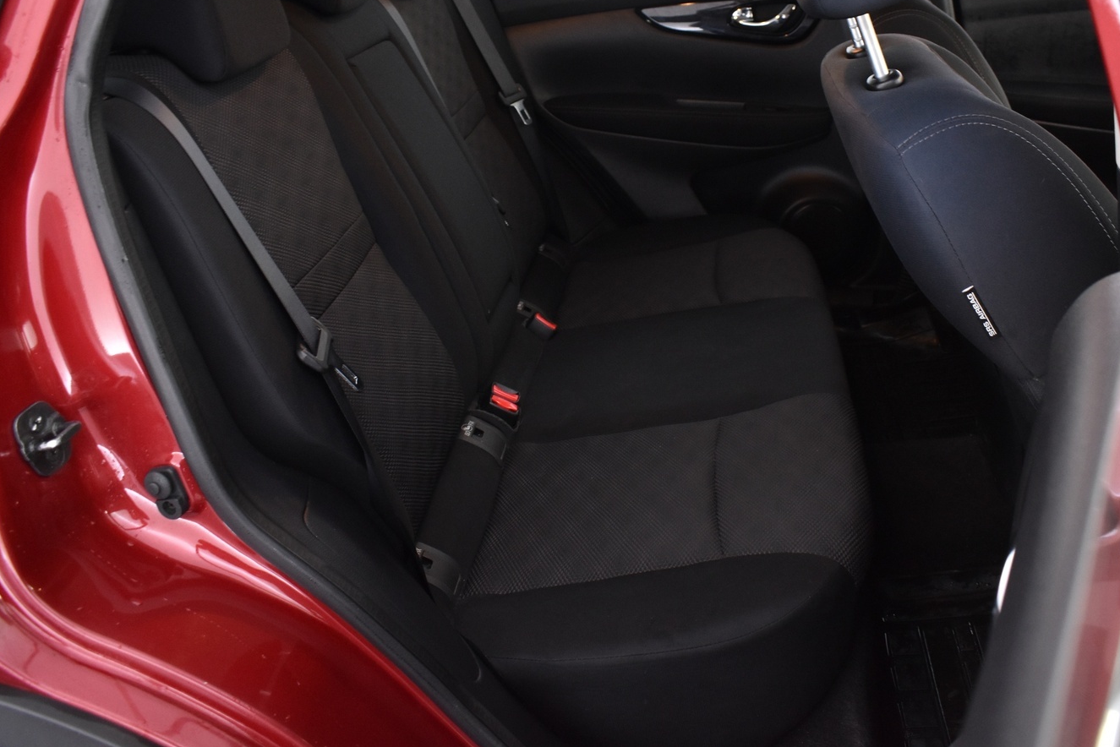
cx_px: 624
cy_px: 295
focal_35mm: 33
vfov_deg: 39.8
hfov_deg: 57.1
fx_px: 1027
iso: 1250
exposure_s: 1/8
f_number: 5
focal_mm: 18
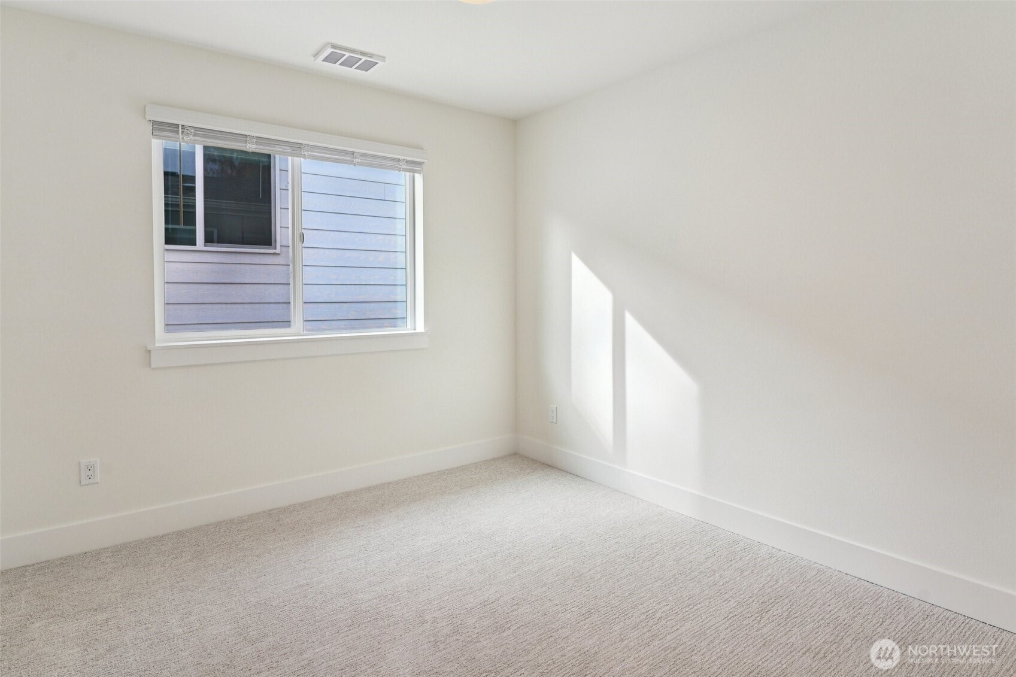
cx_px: 508
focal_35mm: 17
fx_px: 480
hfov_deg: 93.3
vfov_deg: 70.4
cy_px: 338
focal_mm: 17
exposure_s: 1/125
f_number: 8
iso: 400
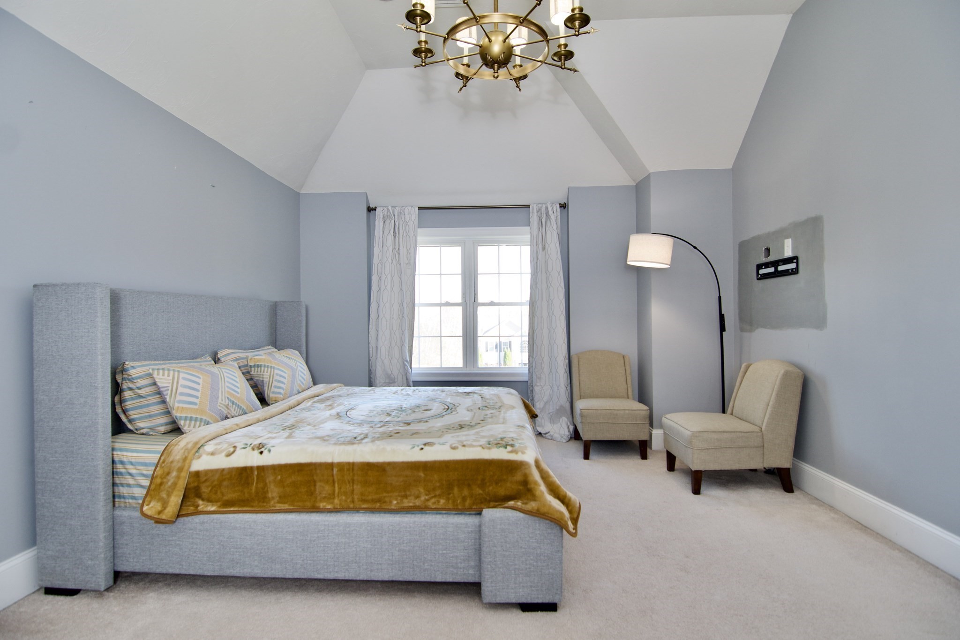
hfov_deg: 92.4
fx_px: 460
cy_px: 320
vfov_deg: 69.6
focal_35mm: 17
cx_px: 480
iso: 400
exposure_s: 1/80
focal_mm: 11.5
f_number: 4
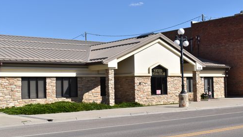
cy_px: 62
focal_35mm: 54
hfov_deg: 38.5
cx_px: 121
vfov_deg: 22.2
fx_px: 348
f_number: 11
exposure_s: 1/500
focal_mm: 34
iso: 200
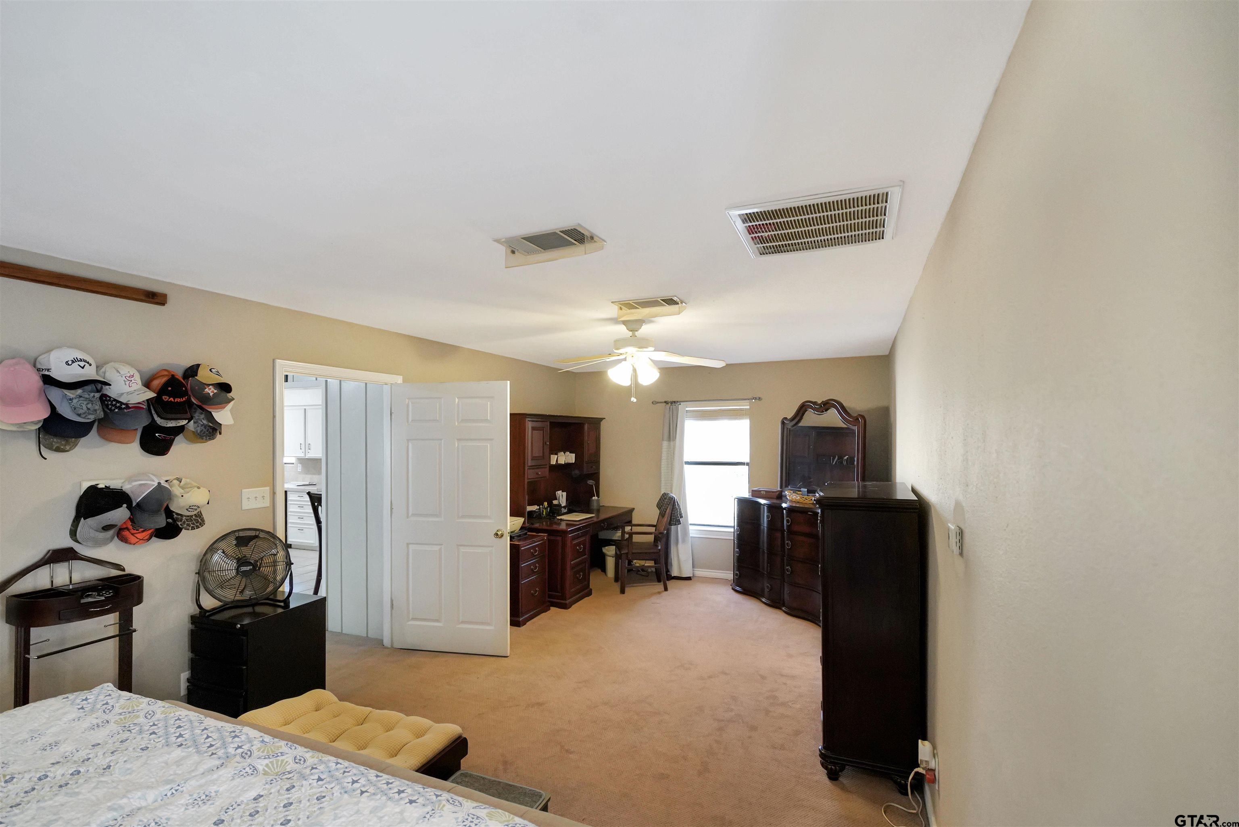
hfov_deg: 96.7
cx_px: 620
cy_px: 414
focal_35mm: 16
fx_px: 551
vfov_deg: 73.8
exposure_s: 1/160
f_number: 4
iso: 2500
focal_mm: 16
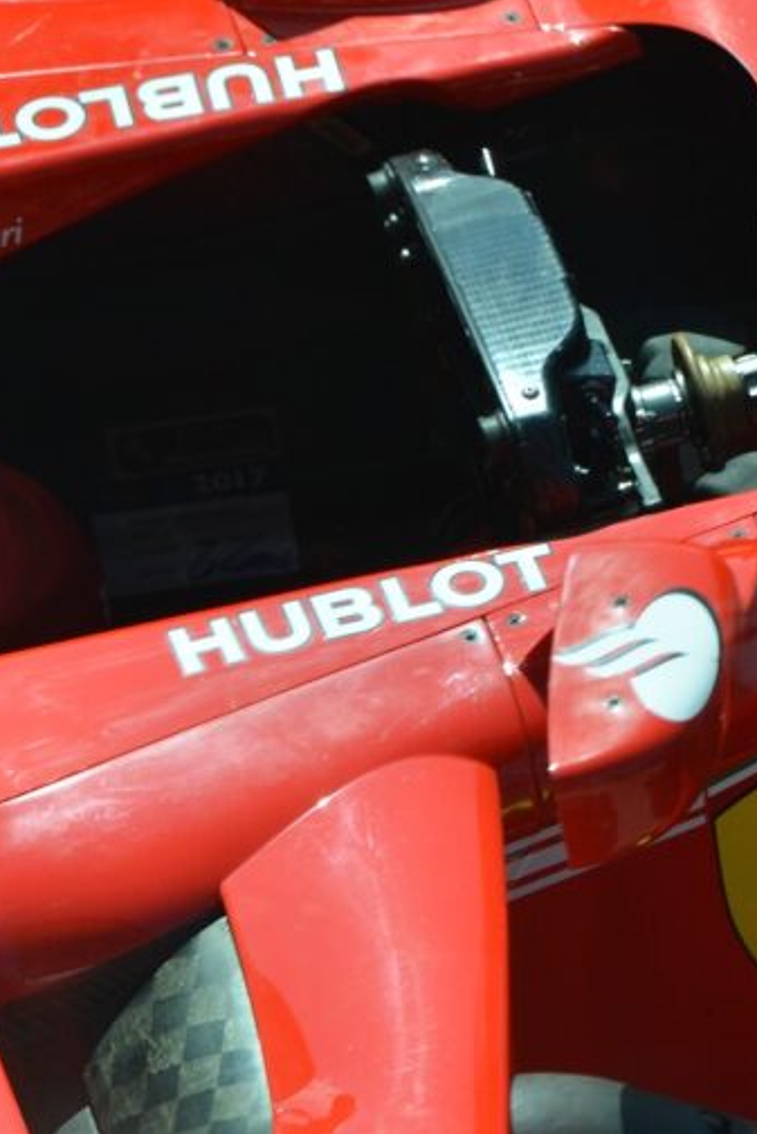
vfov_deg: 4.5
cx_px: -101
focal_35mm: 455
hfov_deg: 3.0
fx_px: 14341
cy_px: 568
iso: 400
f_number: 5.6
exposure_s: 1/1500
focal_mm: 200
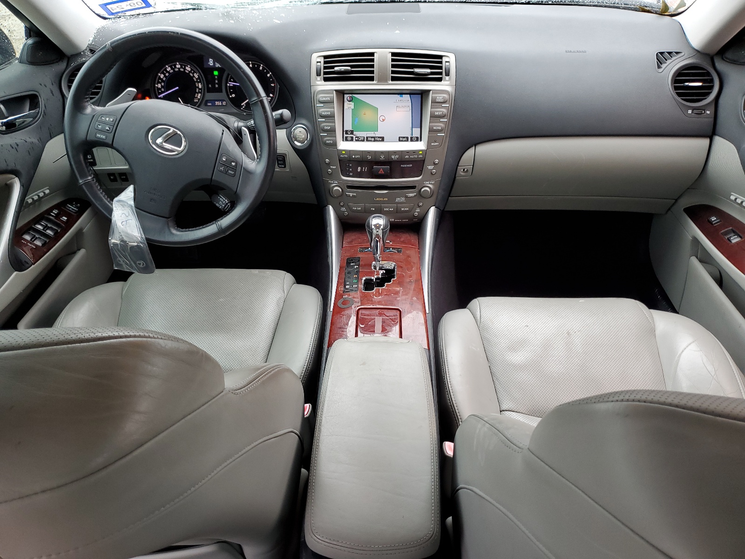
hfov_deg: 67.3
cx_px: 372
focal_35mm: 26
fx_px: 560
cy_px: 280
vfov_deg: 53.1
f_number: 1.5
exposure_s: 1/60.2
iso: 56
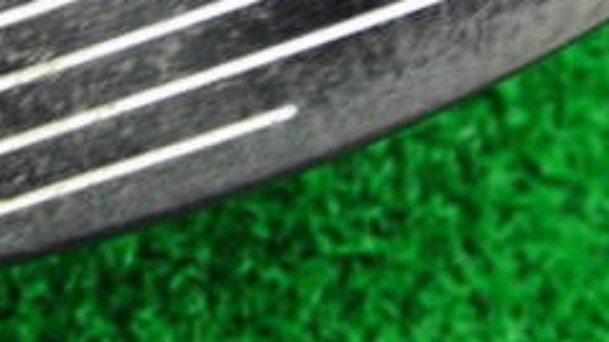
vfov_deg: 11.0
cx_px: 84
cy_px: -59
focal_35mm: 108
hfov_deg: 19.5
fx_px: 1743
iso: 400
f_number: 3.6
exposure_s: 1/25
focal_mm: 6.42
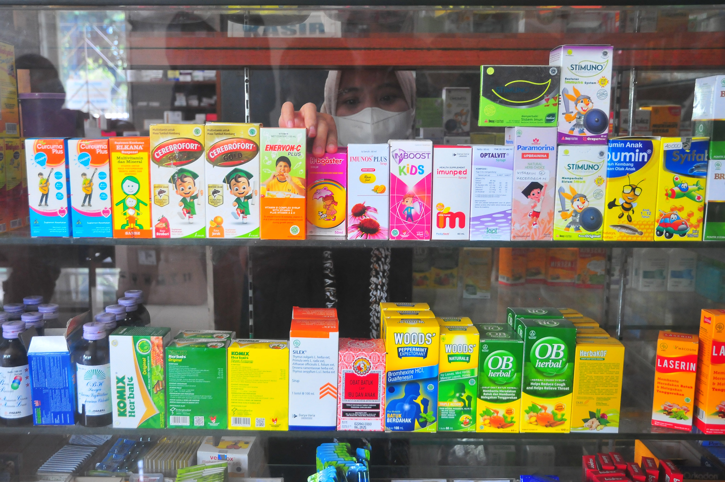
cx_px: 362
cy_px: 241
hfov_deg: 57.3
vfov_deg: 39.9
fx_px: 664
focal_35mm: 33
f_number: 4
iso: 800
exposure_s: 1/30
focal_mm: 22
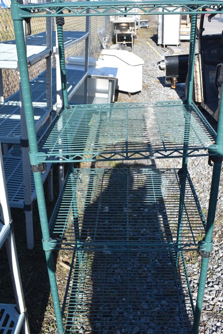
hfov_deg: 37.9
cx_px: 125
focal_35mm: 35
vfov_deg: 54.3
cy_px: 151
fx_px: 324
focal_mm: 18
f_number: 8
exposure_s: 1/250
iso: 180
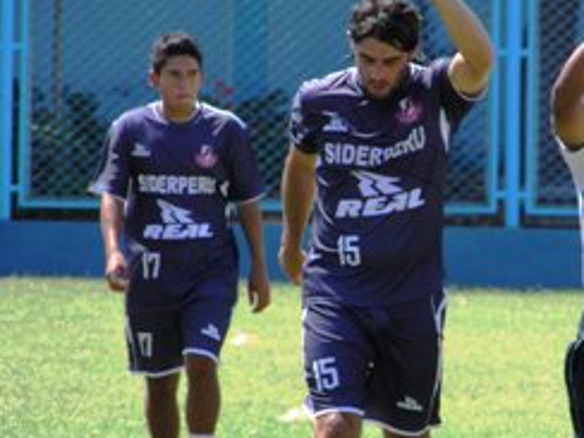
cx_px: 393
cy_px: 321
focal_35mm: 956
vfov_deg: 1.6
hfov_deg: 2.1
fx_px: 16128
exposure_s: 1/250
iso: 50
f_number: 4.7
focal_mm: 93.4
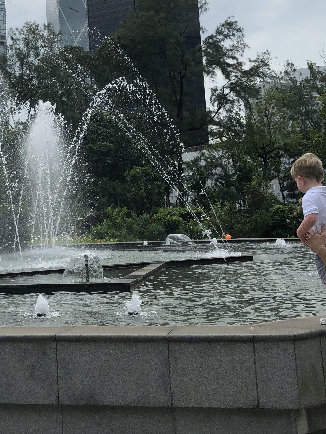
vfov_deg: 32.5
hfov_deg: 24.6
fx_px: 728
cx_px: 46
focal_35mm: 58
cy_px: 99
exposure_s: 1/4878
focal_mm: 4
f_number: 1.8
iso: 25
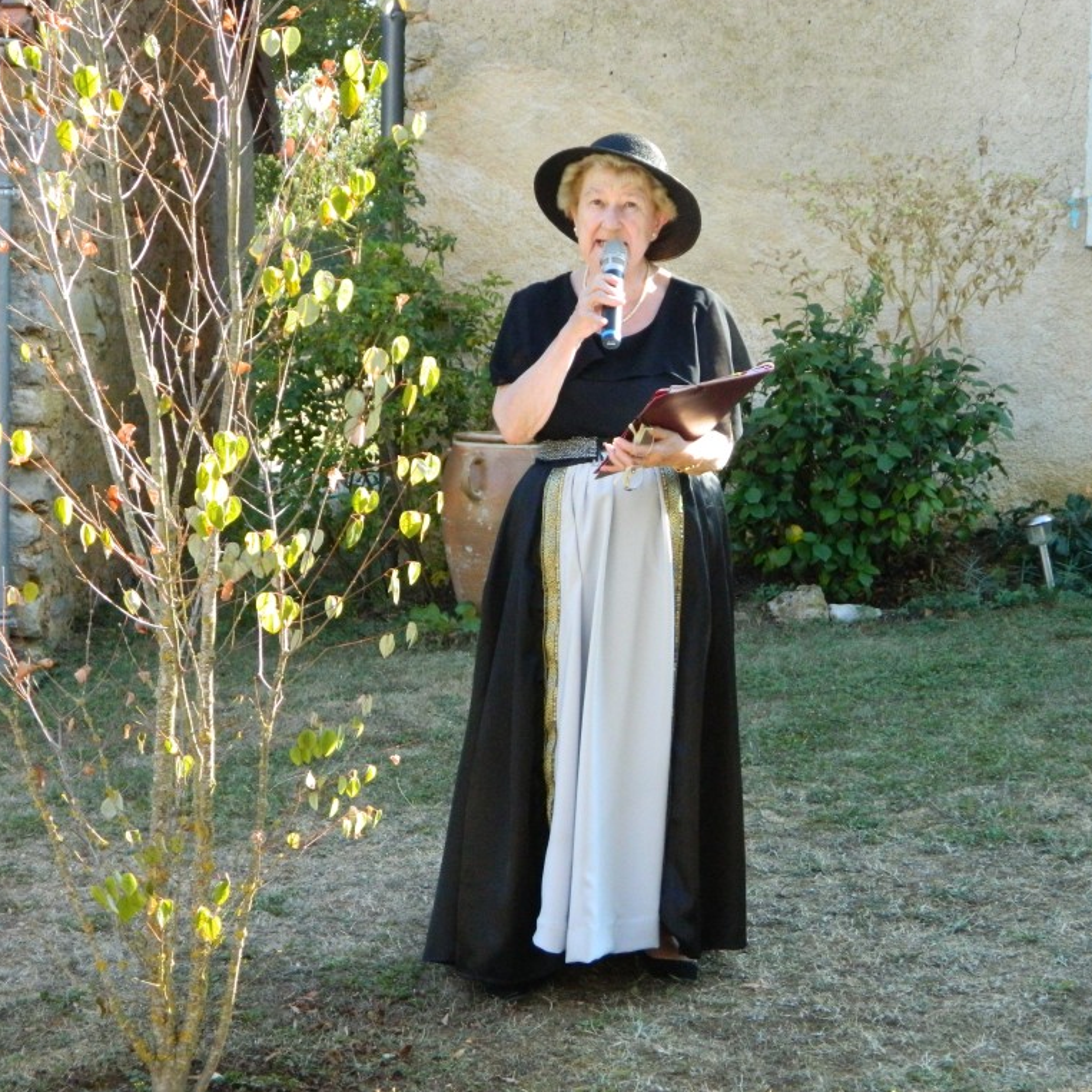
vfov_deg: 20.9
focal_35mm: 83
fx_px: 2962
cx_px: 610
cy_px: 545
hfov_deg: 20.9
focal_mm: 12.6
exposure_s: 1/400
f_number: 4
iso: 400
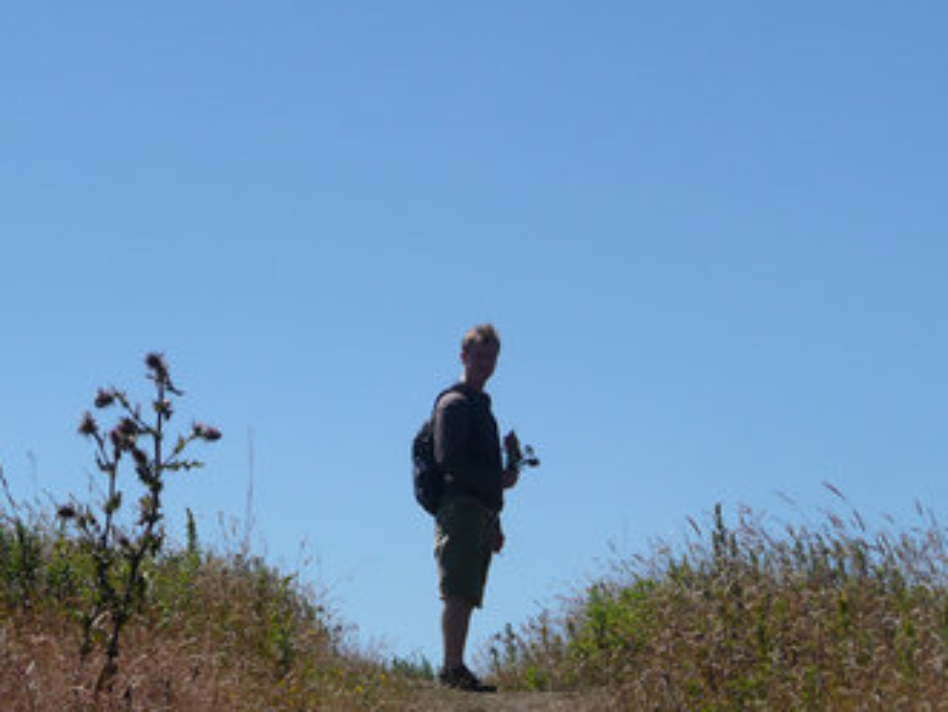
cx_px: 500
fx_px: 4248
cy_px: 411
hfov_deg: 12.7
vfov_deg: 9.6
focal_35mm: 155
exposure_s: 1/200
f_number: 11
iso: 100
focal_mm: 20.9
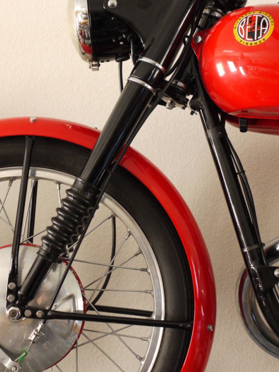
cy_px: 154
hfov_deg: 24.4
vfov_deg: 32.1
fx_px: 645
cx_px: 169
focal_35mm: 60
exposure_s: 1/30
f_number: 4.8
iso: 640
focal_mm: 23
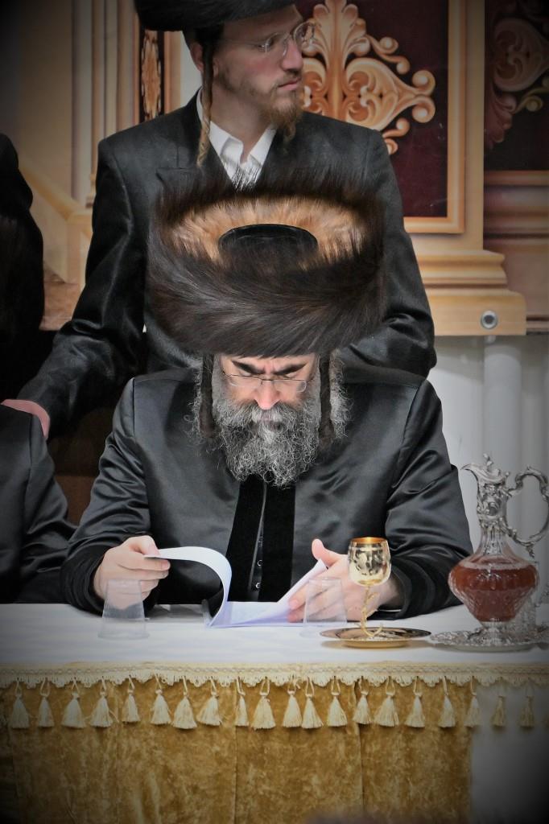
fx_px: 6867
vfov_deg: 6.9
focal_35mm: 300
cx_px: 274
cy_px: 412
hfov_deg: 4.6
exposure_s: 1/400
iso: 1250
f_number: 2.8
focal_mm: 200
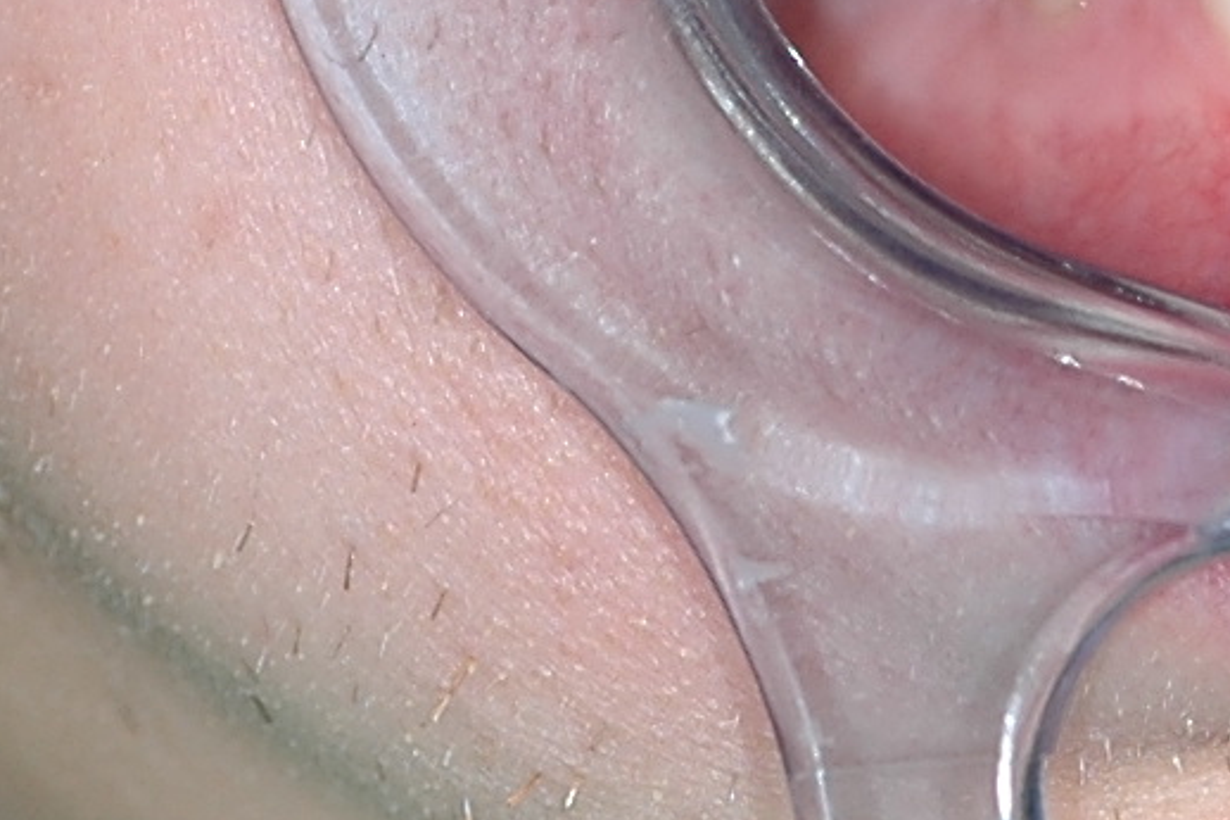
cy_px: -338
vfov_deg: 1.5
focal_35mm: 914
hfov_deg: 2.3
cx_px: 985
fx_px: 31213
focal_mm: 105
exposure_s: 1/320
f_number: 6.3
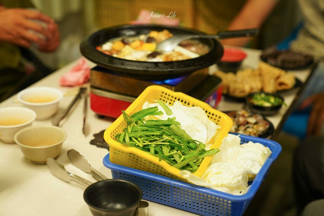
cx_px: 162
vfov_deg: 19.4
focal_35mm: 70
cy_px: 108
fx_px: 630
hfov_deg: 28.9
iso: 1250
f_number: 2.8
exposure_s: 1/80
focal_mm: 70
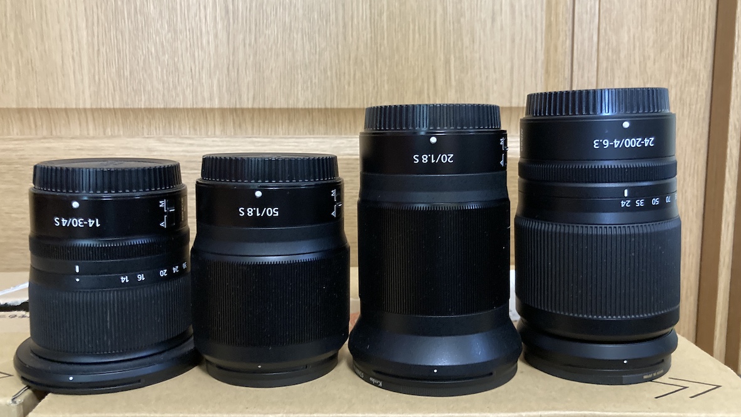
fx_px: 609
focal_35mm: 31
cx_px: 371
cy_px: 192
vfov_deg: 37.7
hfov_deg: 62.6
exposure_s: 1/30
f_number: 1.8
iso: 640
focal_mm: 3.99
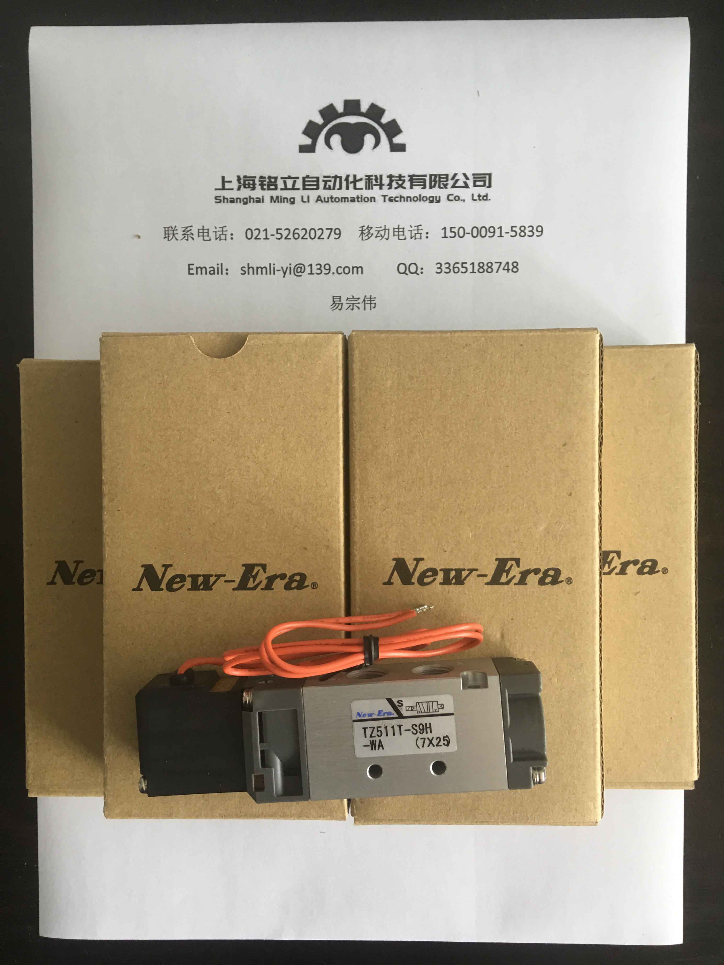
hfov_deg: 48.2
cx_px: 362
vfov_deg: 61.7
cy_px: 482
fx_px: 809
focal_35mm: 29
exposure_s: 1/17
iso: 40
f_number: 2.2
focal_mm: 4.15
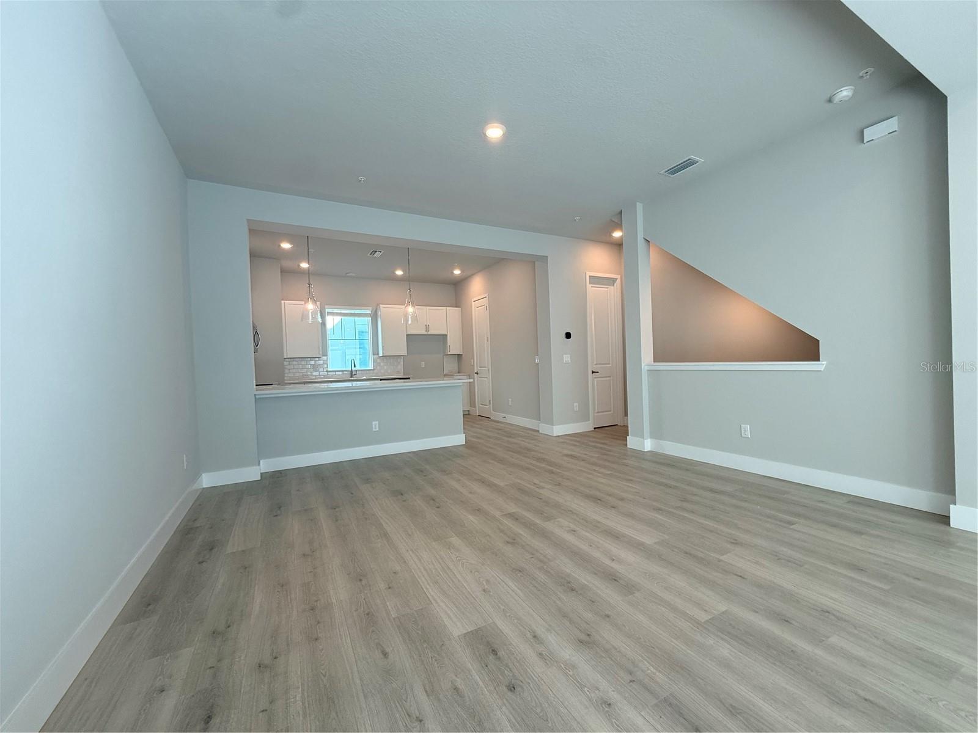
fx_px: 396
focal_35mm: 14
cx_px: 489
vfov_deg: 85.7
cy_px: 366
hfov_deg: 102.1
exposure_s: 1/120
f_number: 2.2
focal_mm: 2.22
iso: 100
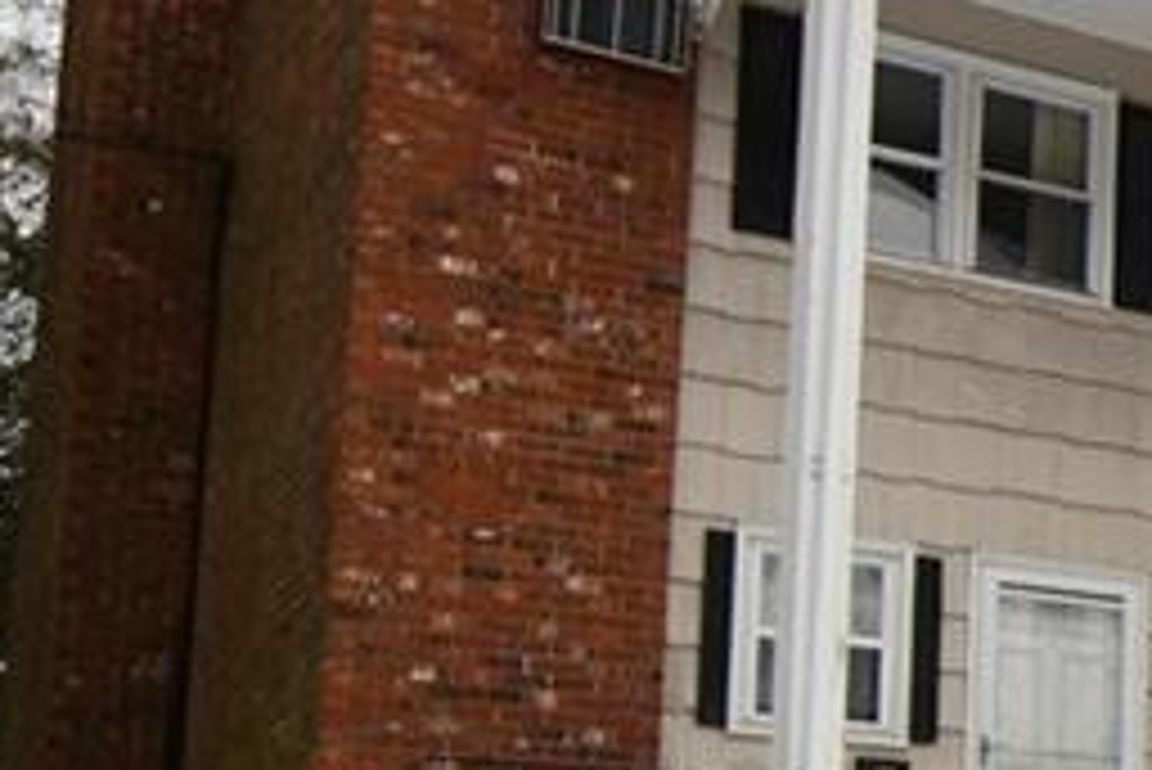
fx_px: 2433
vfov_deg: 17.7
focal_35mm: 76
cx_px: 2034
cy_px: 671
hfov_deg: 20.0
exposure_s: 1/50
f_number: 11
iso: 100
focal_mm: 13
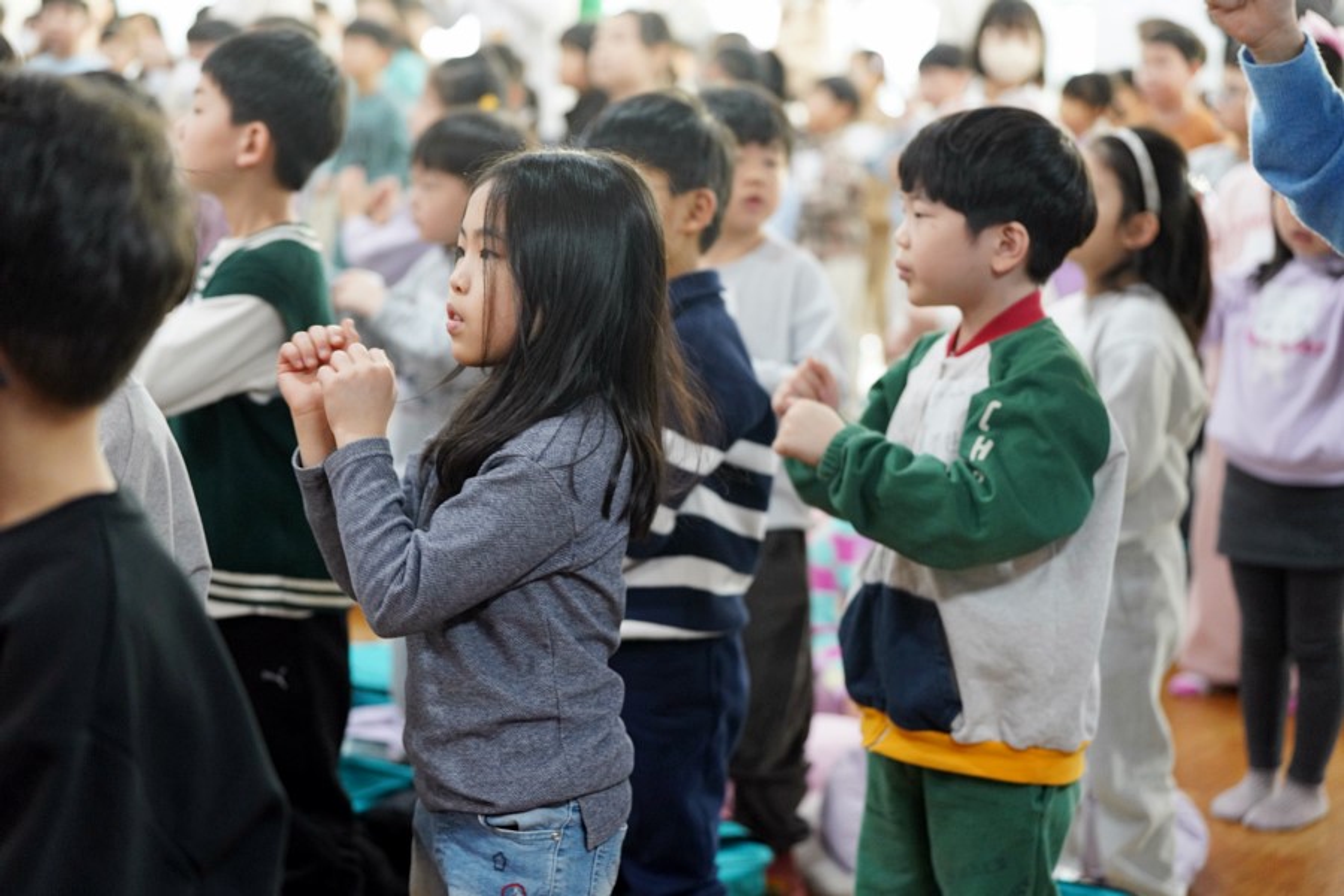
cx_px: 672
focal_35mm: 70
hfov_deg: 28.8
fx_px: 2613
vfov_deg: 19.5
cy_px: 448
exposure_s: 1/160
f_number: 2.8
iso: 2000
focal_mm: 70
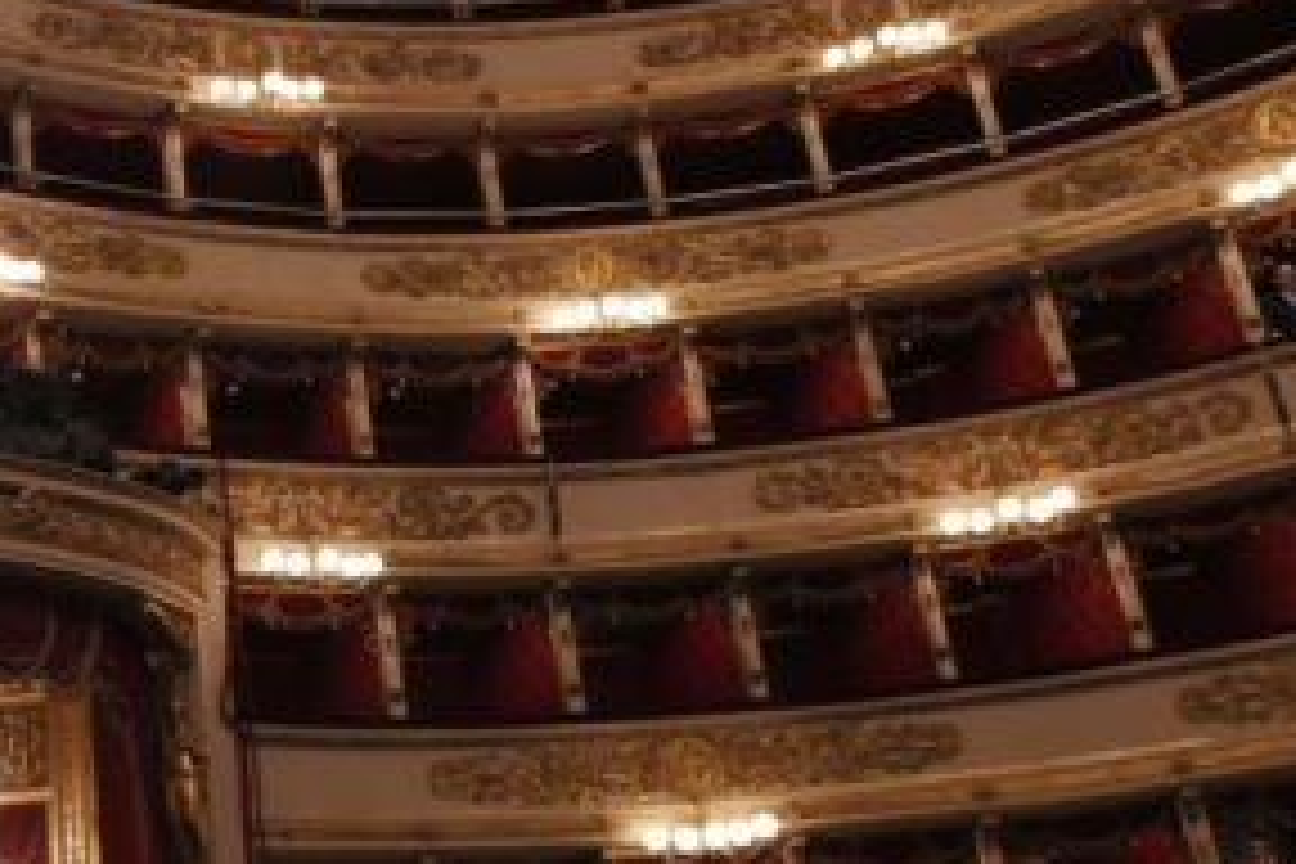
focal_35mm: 58
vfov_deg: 23.3
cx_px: 162
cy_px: 342
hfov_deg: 32.9
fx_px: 2088
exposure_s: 1/125
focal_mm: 24
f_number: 5.6
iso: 4000
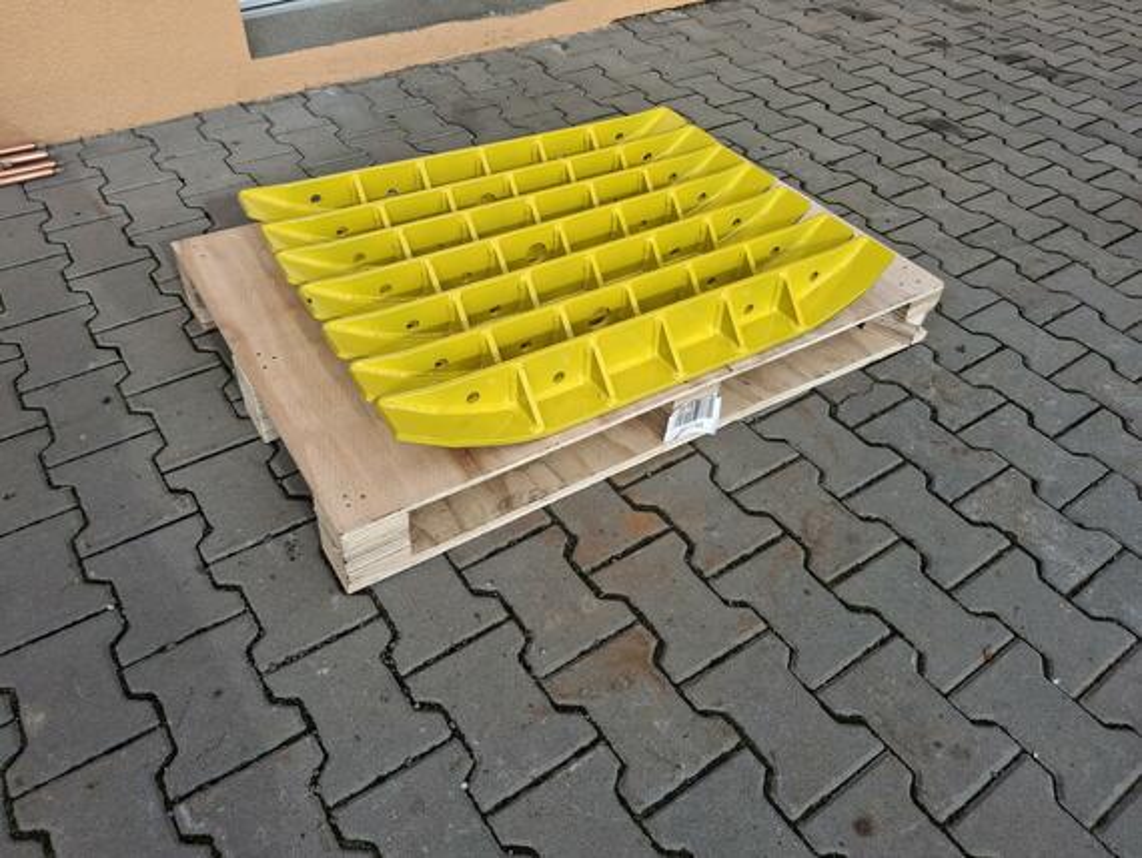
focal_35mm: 25
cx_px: 571
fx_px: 825
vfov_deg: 54.9
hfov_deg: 69.4
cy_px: 429
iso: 32
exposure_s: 1/807
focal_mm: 4.69
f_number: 1.8
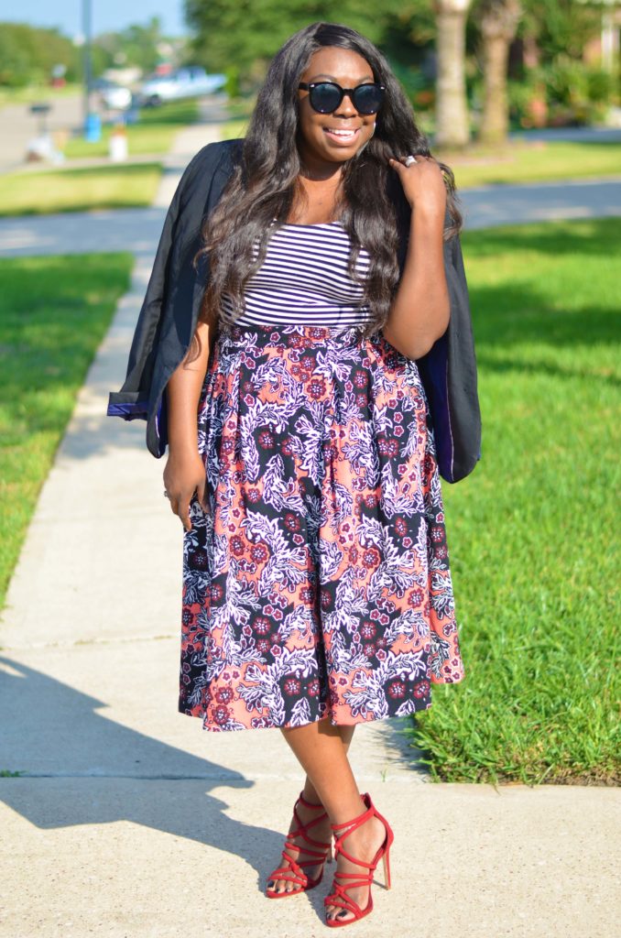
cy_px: 469
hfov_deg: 18.1
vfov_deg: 27.0
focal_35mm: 75
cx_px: 310
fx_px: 1950
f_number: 1.8
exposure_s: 1/2000
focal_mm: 50
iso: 100
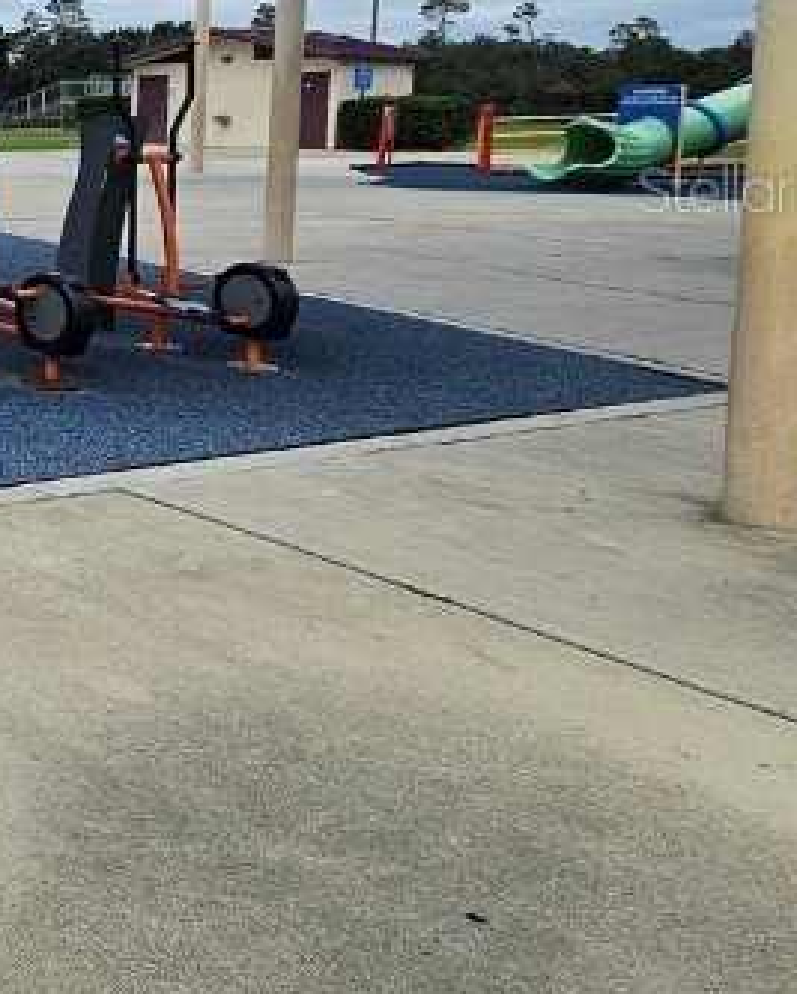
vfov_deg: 44.4
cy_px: 188
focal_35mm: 39
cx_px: -609
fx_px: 1148
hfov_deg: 22.8
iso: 50
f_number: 2.2
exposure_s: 1/3300
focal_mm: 2.2
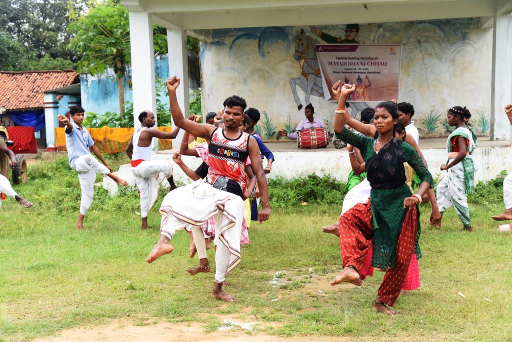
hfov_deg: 36.2
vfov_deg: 24.7
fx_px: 783
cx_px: 256
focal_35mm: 55
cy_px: 171
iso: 500
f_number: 5.6
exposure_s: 1/640
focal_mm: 55
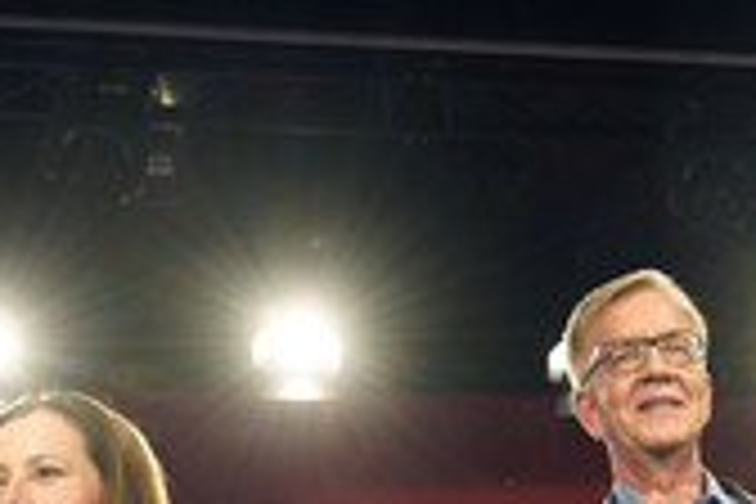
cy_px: 603
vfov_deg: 17.4
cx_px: 686
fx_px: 1575
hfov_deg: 26.1
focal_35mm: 75
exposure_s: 1/125
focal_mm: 28
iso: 2500
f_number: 6.3
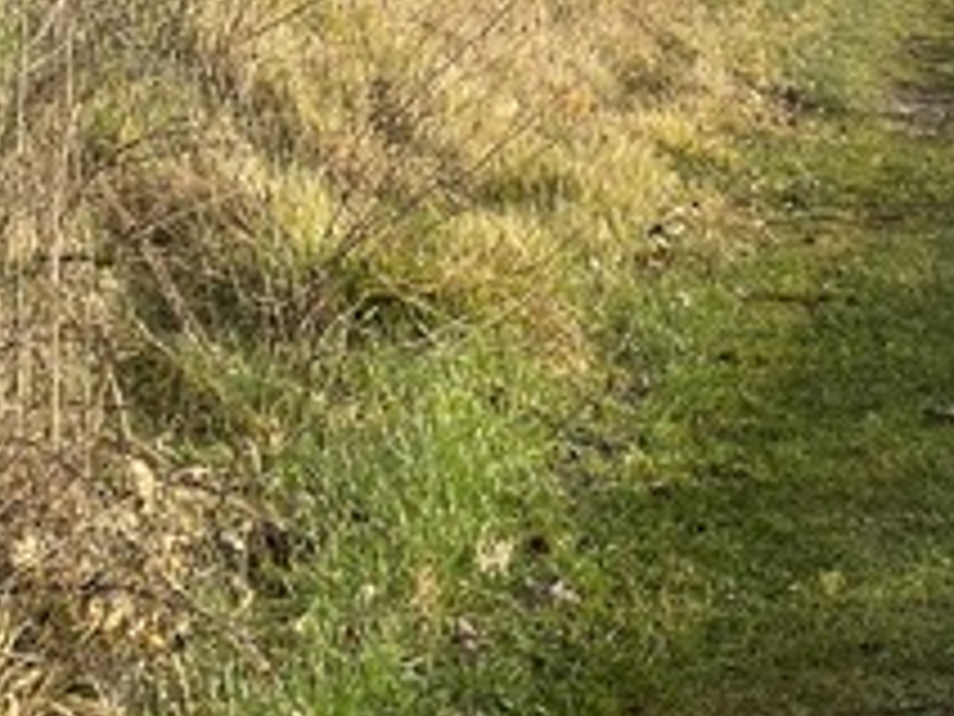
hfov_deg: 14.1
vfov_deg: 10.6
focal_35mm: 136
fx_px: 3748
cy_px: -288
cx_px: 1089
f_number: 1.78
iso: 64
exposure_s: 1/1992
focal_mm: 6.86
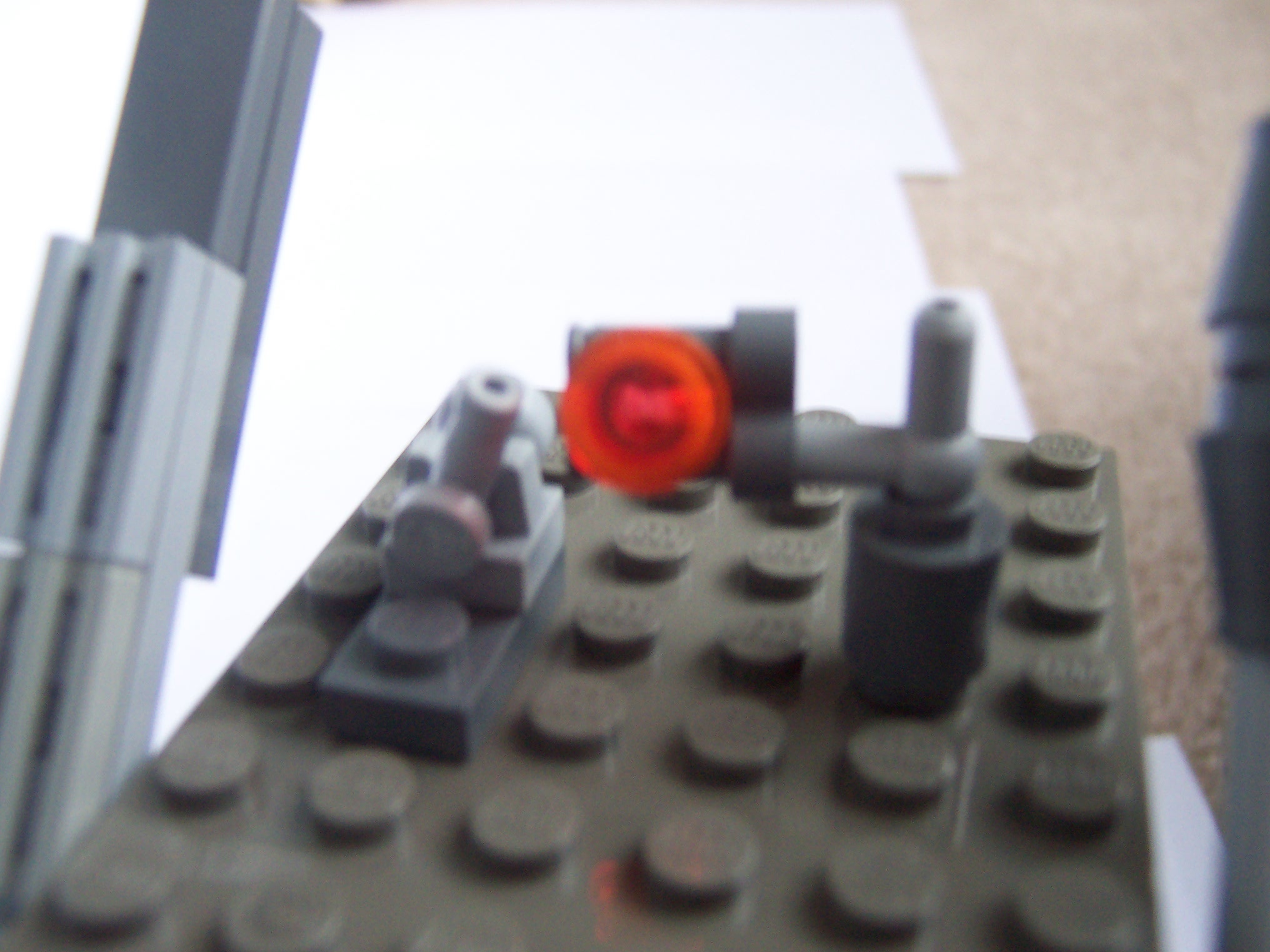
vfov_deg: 39.7
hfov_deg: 51.4
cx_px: 635
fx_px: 1321
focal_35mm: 36
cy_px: 476
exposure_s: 1/10
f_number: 2.8
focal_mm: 5.6
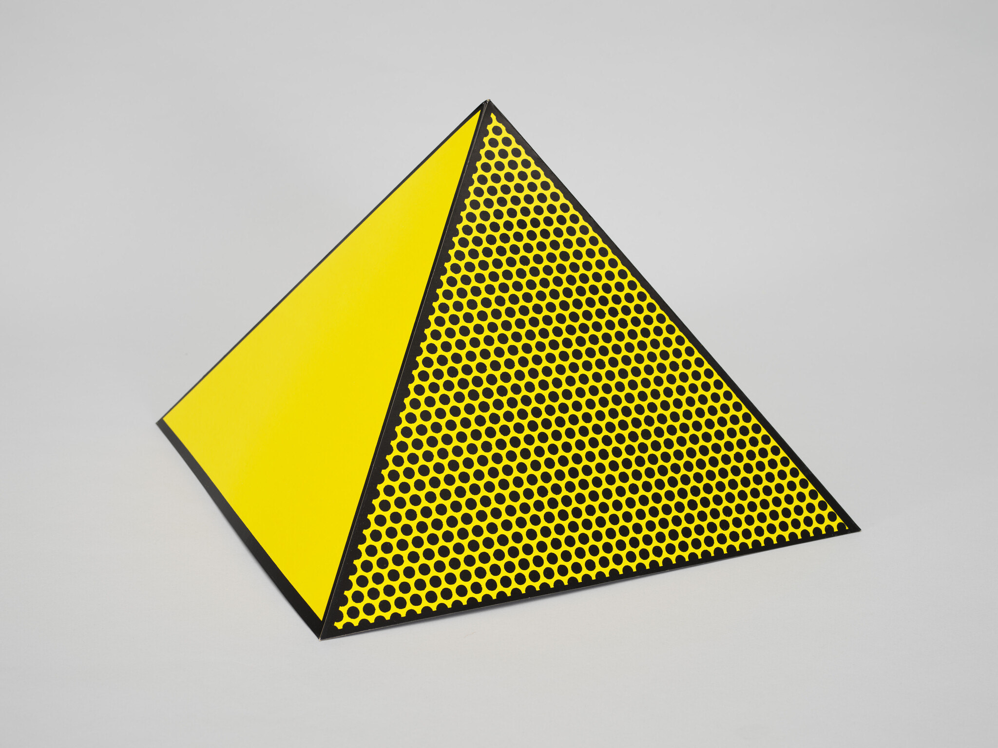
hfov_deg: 37.5
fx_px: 1470
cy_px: 374
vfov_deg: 28.6
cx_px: 499
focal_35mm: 51
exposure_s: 1/125
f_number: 11
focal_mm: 80
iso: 64
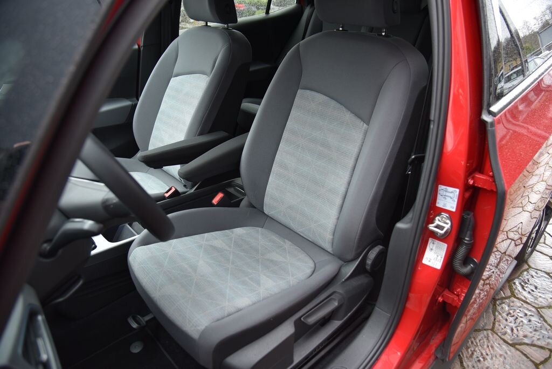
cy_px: 184
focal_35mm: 24
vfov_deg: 53.2
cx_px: 276
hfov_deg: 73.7
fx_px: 368
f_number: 4
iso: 500
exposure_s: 1/40
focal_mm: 24
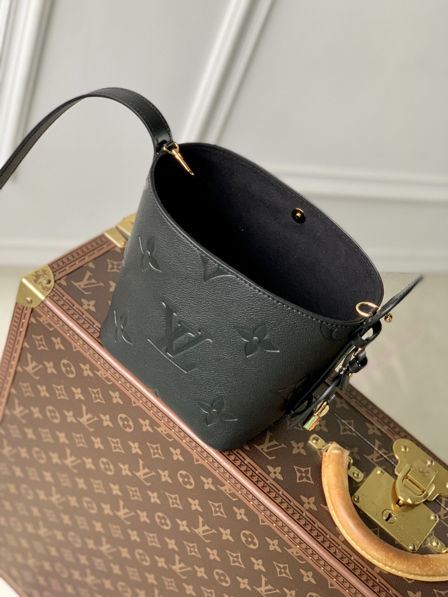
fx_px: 897
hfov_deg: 28.0
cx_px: 224
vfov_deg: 36.8
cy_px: 298
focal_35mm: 52
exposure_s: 1/60
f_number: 2.4
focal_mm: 6
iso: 200
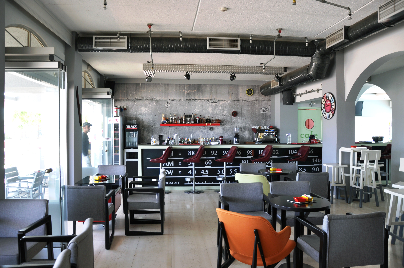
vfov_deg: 47.8
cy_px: 134
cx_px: 202
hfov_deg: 67.4
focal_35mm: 27
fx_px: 303
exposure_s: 1/30
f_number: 3.5
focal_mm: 18
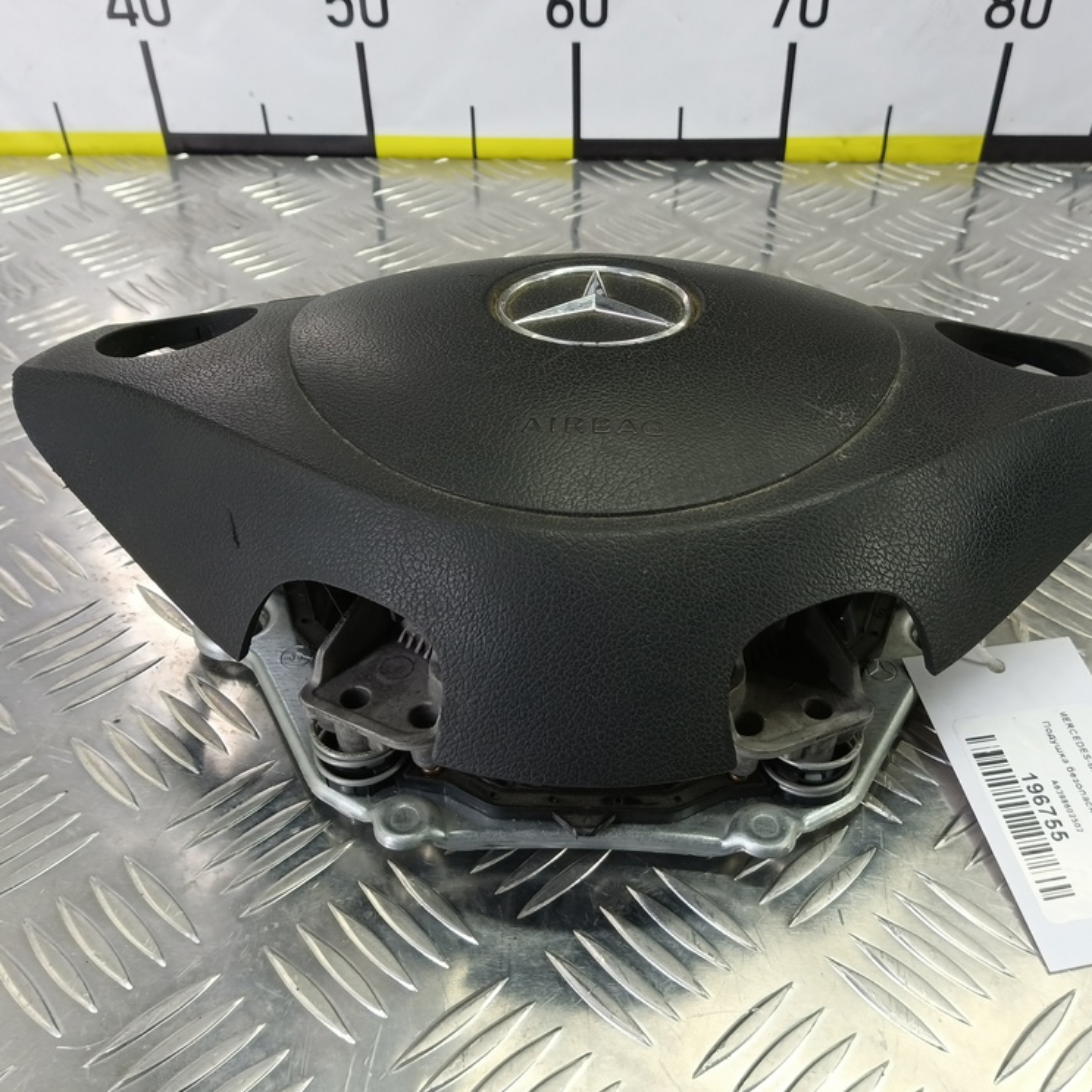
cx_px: 592
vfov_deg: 57.3
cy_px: 535
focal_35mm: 28
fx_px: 999
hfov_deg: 57.2
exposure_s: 1/50
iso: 162
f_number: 1.6
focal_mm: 4.11
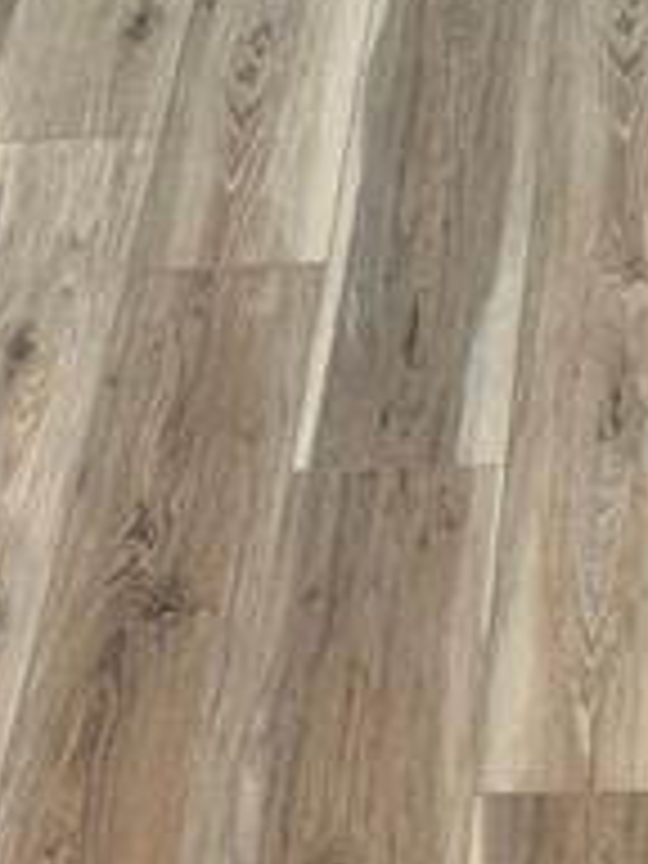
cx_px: 729
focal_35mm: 96
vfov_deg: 17.3
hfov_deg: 15.0
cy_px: 1480
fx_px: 2396
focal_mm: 6.76
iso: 125
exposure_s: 1/60
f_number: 1.78
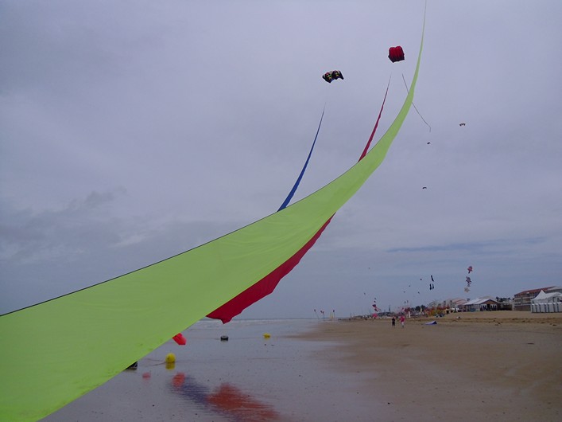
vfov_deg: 45.4
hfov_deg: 58.4
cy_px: 211
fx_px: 503
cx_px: 281
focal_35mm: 31
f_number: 9.5
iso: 80
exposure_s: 1/430
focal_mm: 5.6
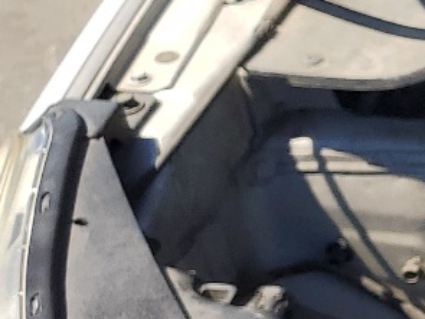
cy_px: 274
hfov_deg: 10.9
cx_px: 1138
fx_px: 1730
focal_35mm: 141
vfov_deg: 10.5
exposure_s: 1/1667
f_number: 1.5
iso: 50
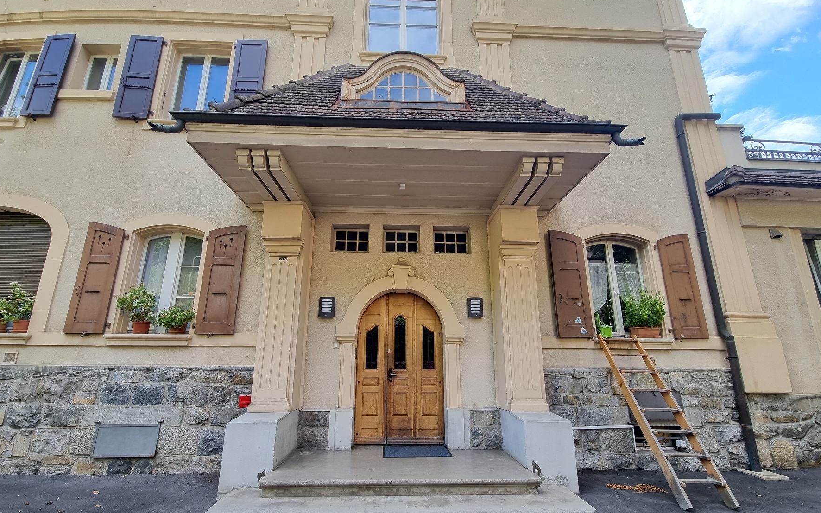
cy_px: 291
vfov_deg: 78.2
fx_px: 313
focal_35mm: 14
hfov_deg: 105.3
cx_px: 410
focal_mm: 2.2
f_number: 2.2
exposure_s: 1/146
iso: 50
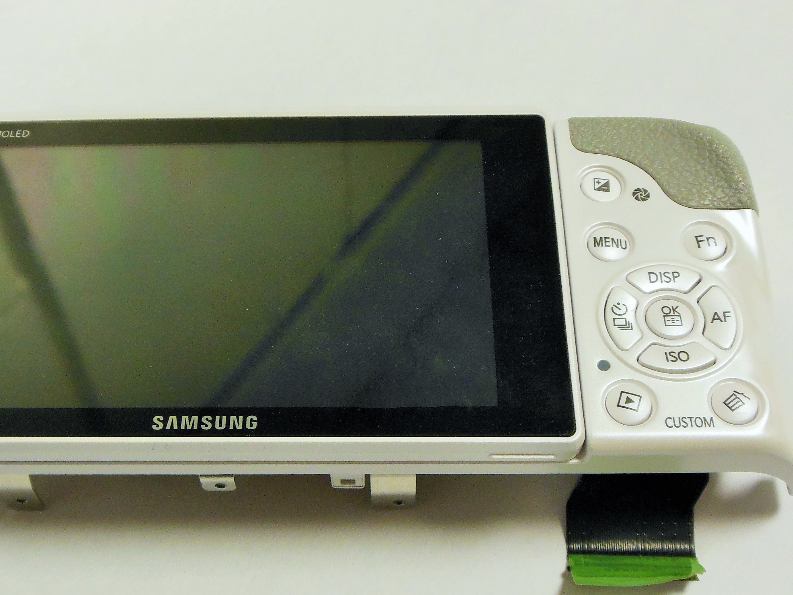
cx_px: 346
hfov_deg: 48.9
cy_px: 363
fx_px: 871
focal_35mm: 38
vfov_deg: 37.5
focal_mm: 5.2
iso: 250
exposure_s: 1/30
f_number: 3.3
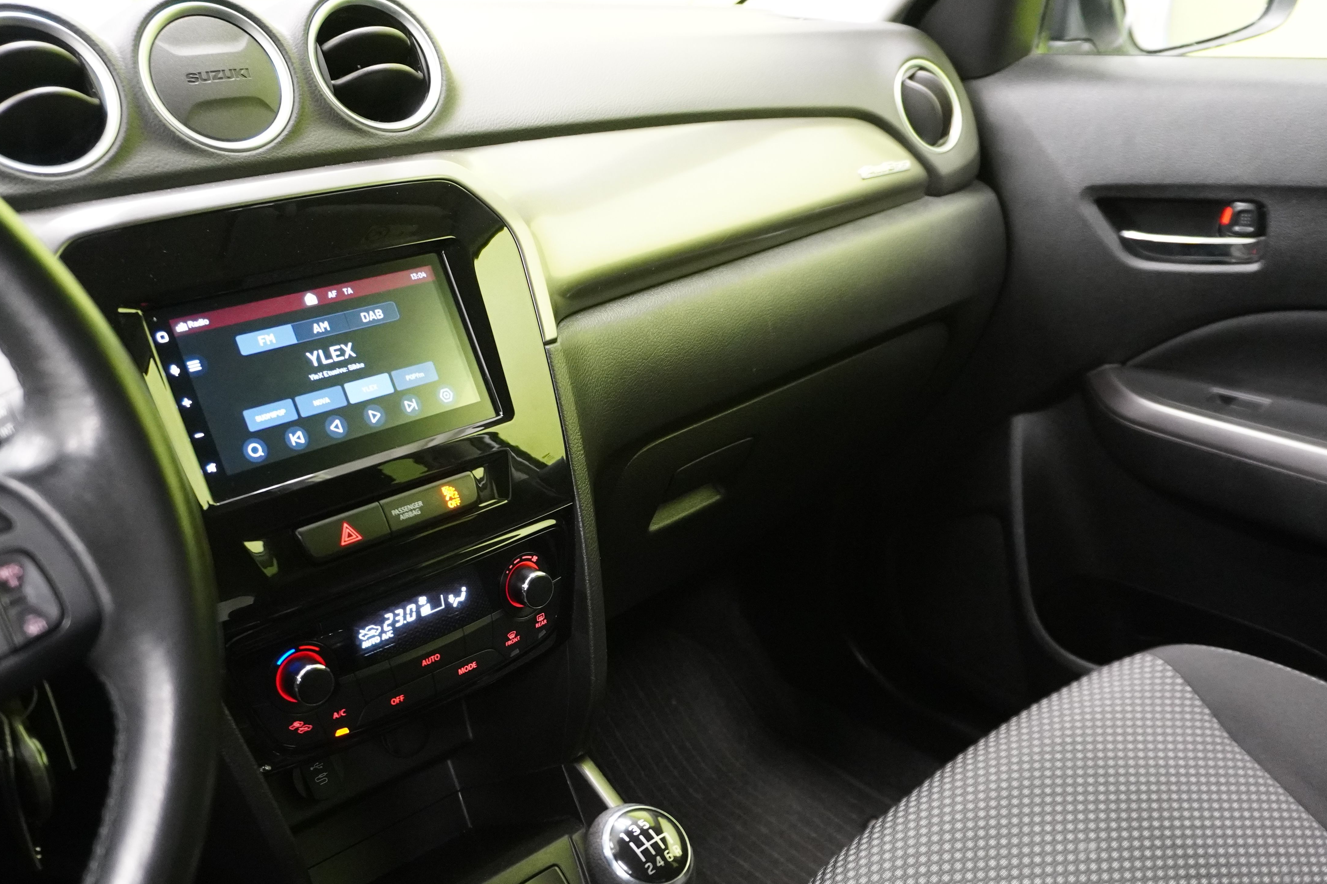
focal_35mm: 33
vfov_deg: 39.8
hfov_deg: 57.2
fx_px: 1216
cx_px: 627
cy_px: 538
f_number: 3.5
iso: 3200
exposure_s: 1/30
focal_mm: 16
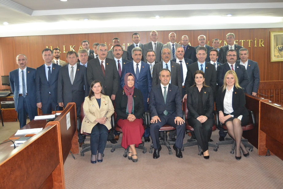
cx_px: 142
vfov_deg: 40.0
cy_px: 94
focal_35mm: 33
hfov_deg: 57.2
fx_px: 259
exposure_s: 1/60
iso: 3200
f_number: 3.5
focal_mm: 22
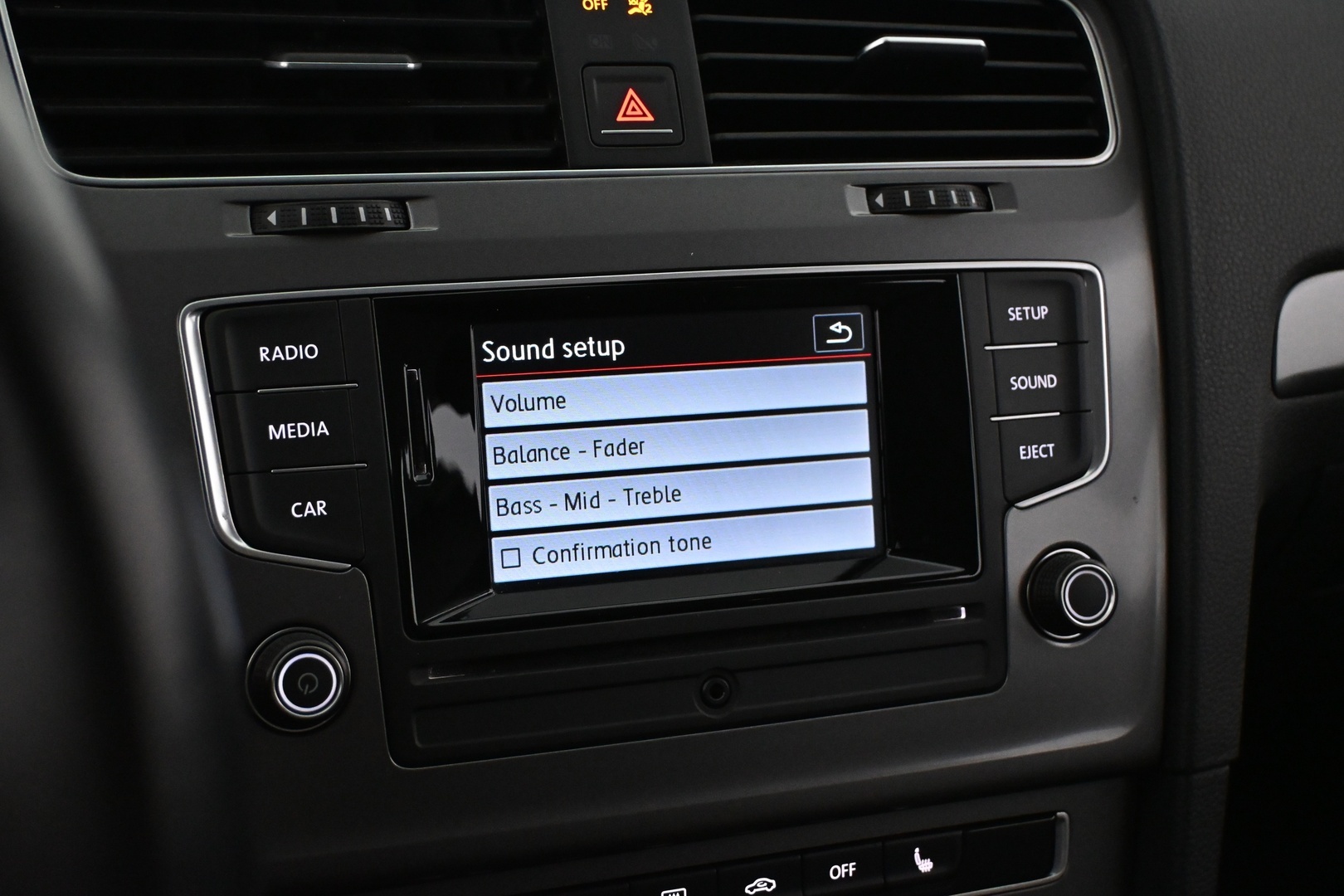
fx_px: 1848
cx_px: 672
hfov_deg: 40.0
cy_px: 448
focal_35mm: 50
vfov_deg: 27.3
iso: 5000
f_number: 5
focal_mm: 33
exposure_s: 1/60
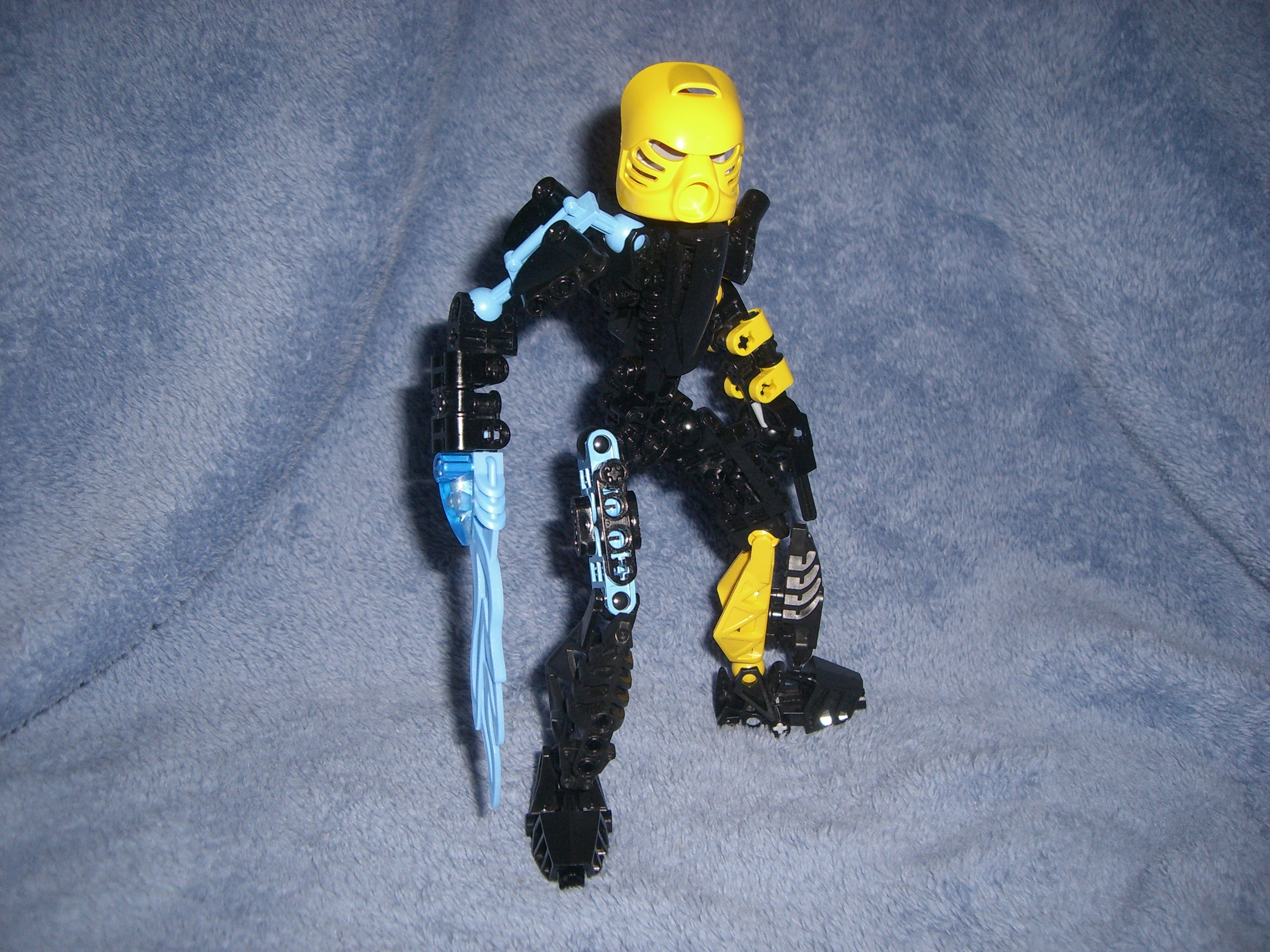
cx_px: 635
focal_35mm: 38
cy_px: 476
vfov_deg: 37.7
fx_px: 1394
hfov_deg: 49.0
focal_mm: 6.2
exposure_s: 1/60
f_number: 2.7
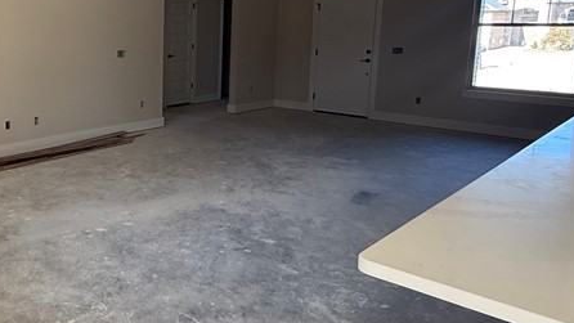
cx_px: 97
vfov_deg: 33.4
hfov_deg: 52.1
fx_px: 533
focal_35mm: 35
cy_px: 107
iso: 160
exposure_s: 1/99
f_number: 2.2
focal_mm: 2.22
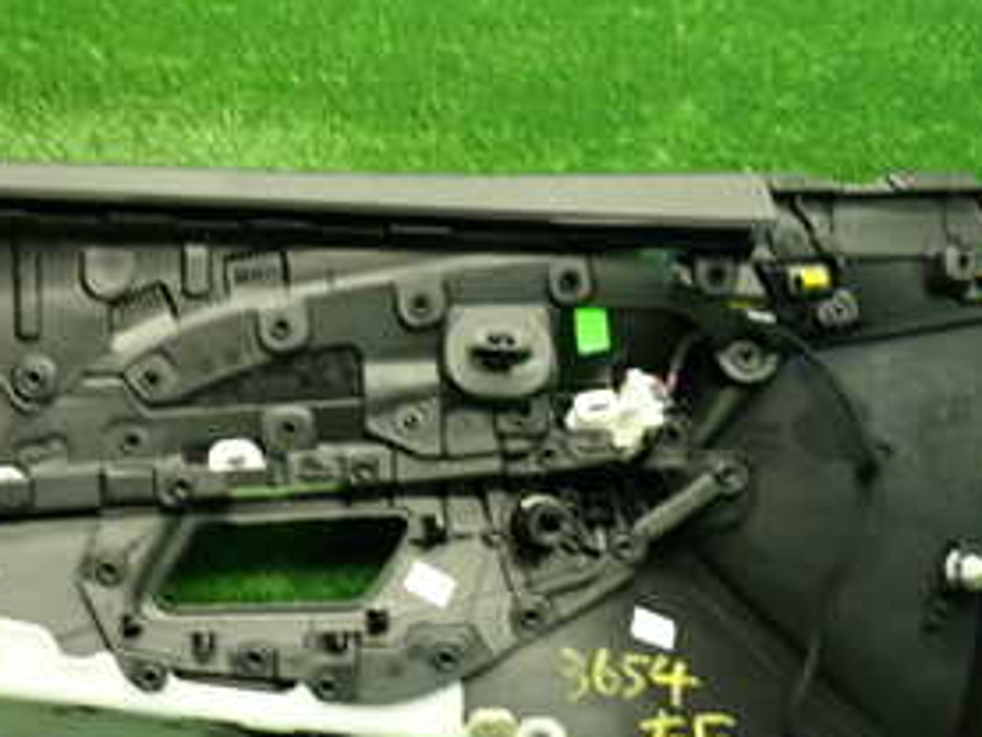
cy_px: 652
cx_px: 280
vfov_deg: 22.1
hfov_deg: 29.5
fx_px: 1845
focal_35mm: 65
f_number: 2.3
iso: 200
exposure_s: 1/30
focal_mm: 5.4
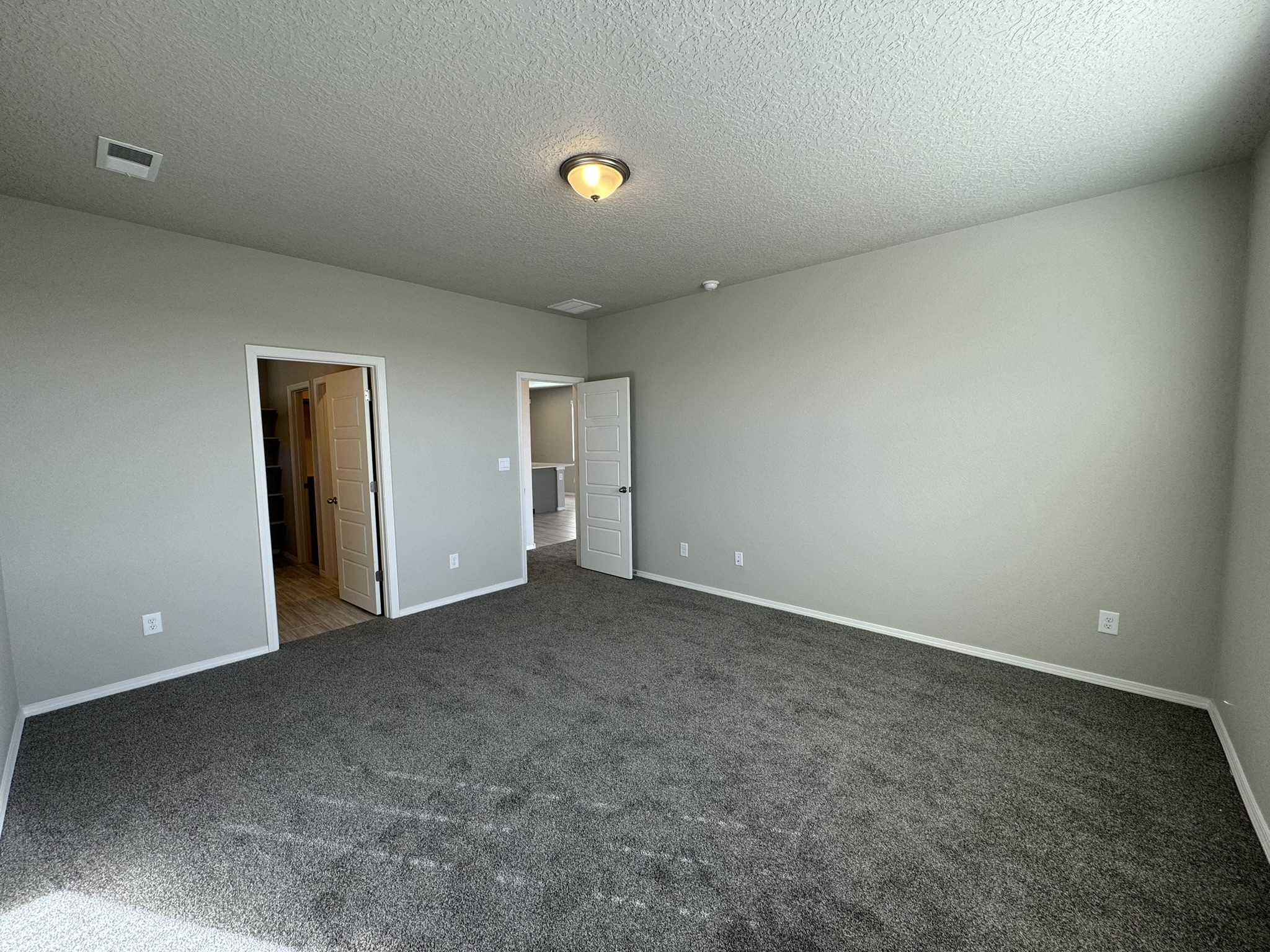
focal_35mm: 14
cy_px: 476
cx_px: 635
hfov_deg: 102.1
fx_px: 514
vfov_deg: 85.7
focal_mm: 2.22
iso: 64
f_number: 2.2
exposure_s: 1/120
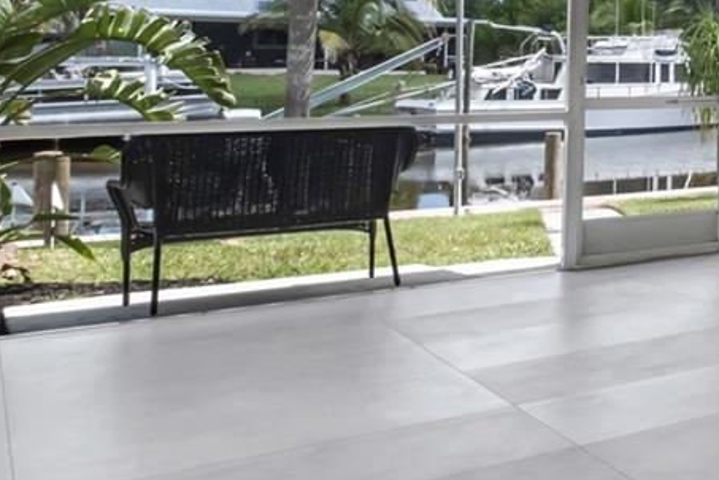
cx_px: 1186
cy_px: 32
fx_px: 1058
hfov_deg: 24.5
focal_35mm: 53
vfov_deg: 24.6
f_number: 9
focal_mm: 10
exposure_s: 1/125
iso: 400
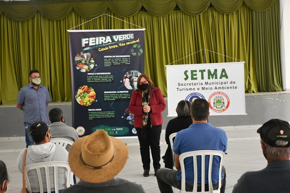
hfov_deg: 31.9
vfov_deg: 21.6
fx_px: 508
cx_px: 145
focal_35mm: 63
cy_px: 96
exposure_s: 1/60
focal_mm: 42
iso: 1100
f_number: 4.5
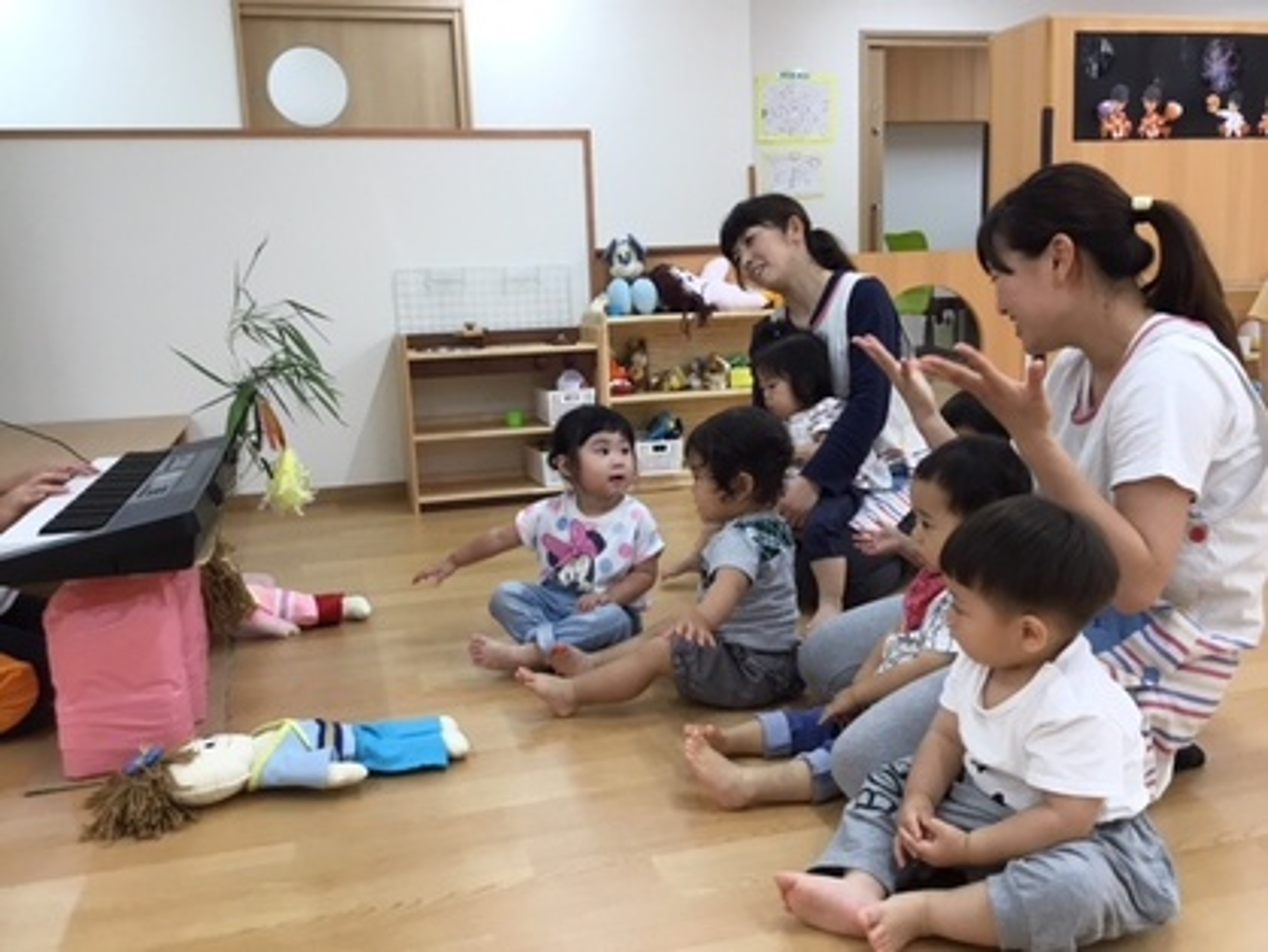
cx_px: 634
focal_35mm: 31
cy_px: 476
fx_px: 1136
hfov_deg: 58.3
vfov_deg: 45.5
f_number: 2.4
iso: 25
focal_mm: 3.3
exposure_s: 1/30
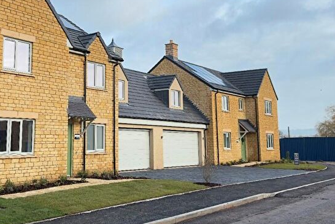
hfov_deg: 40.8
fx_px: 447
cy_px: 75
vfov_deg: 27.9
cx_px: 122
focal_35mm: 48
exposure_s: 1/883
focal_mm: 6.86
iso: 80
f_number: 1.78
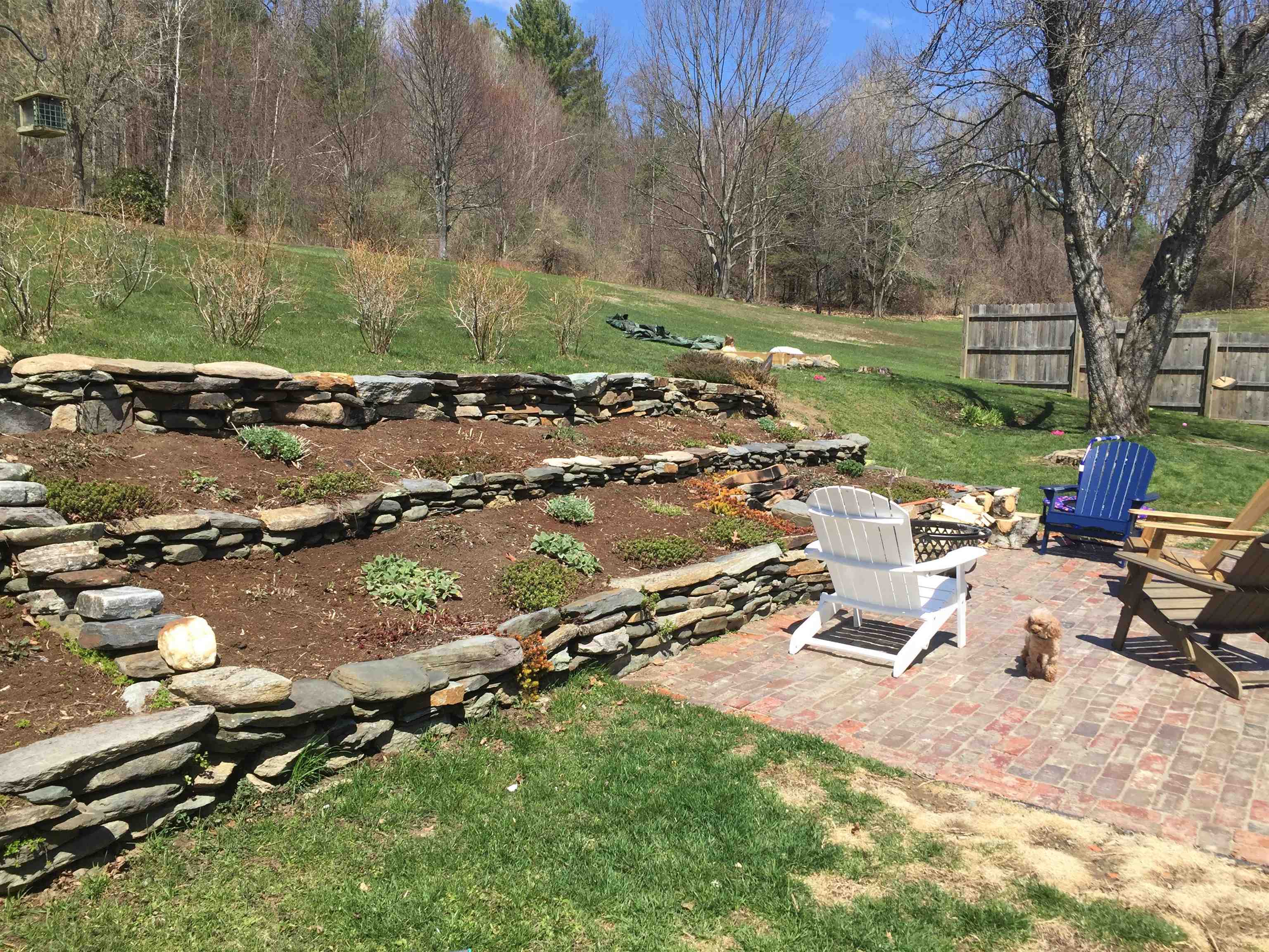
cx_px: 634
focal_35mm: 29
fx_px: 1063
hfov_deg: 61.7
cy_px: 476
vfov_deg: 48.2
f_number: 2.2
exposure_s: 1/1412
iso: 32
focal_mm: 4.15
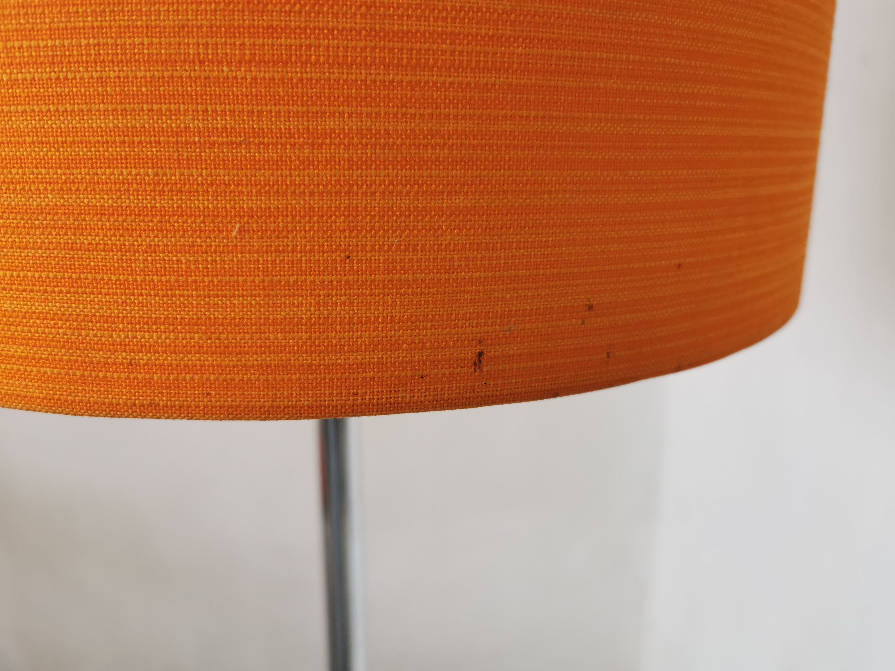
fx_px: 698
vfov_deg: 51.4
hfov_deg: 65.3
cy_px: 336
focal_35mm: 27
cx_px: 448
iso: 160
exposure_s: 1/60
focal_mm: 5.56
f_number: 1.6
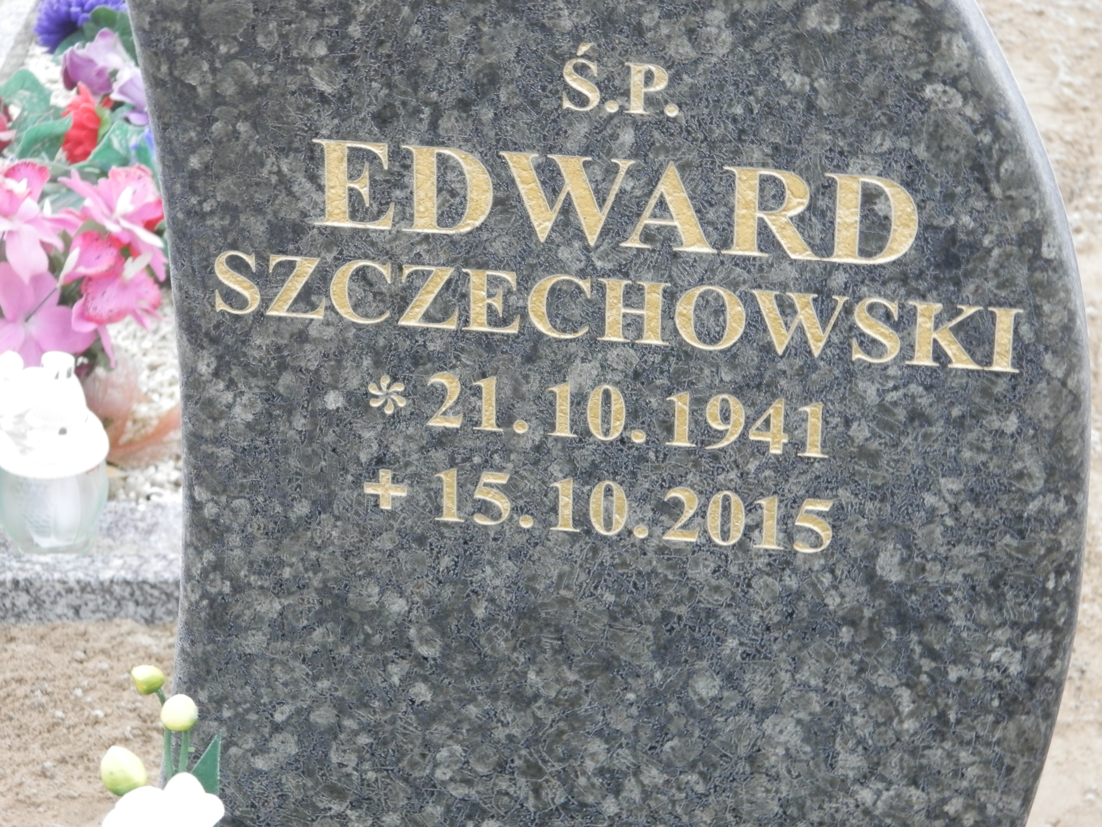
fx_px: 3375
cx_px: 551
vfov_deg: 14.0
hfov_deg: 18.5
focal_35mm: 106
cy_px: 414
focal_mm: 19
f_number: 4.5
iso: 200
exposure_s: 1/40
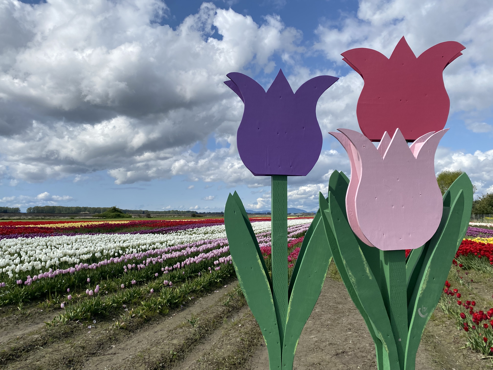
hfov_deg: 67.3
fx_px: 370
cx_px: 246
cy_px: 185
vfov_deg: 53.1
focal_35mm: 26
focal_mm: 4.25
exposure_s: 1/5025
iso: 32
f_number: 1.8
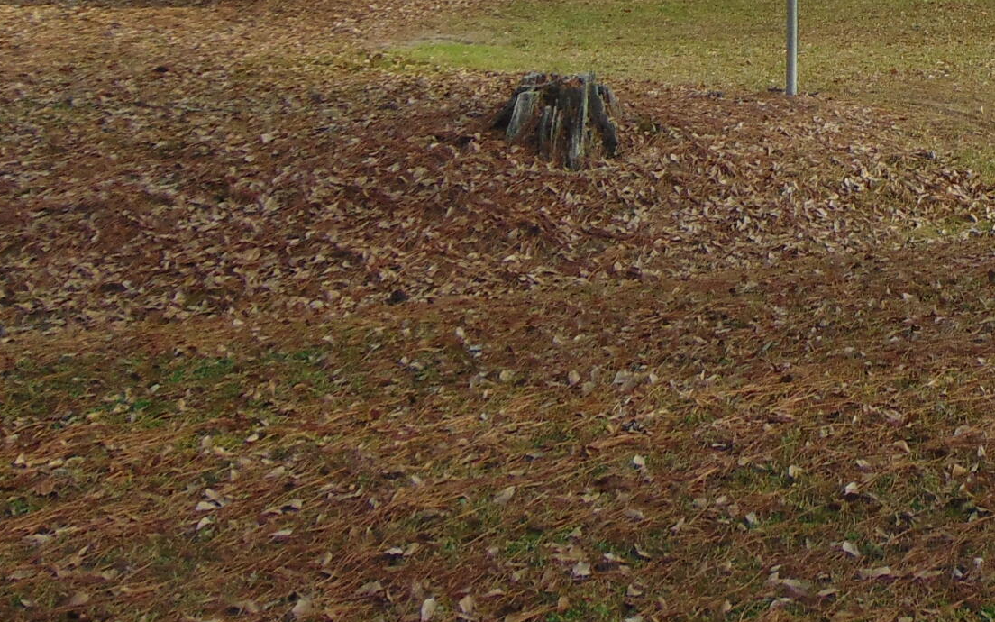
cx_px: 992
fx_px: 1952
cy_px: -228
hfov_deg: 27.0
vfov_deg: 16.9
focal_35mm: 72
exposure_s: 1/320
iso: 80
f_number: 3
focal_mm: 4.5
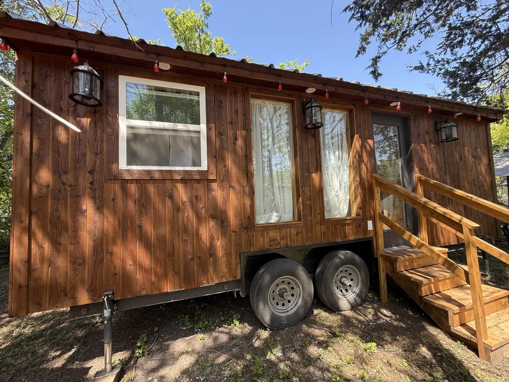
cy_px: 191
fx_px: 206
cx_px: 254
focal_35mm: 14
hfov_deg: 102.1
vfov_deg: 85.7
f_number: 2.2
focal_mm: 2.22
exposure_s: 1/201
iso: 64
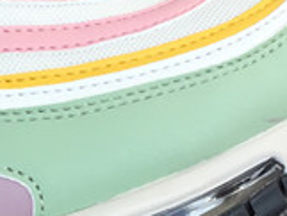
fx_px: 1435
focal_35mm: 173
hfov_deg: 11.2
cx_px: -73
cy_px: 165
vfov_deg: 8.6
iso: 25
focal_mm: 3.3
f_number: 2.4
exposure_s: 1/590
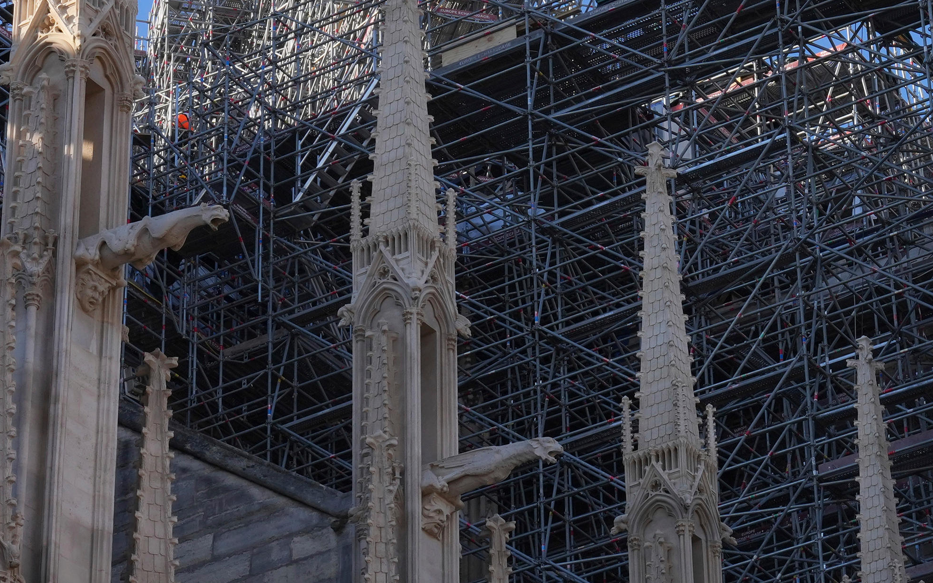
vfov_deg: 11.8
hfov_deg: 18.3
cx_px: 918
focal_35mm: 111
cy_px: 275
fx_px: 2823
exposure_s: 1/250
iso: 400
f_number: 11
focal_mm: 43
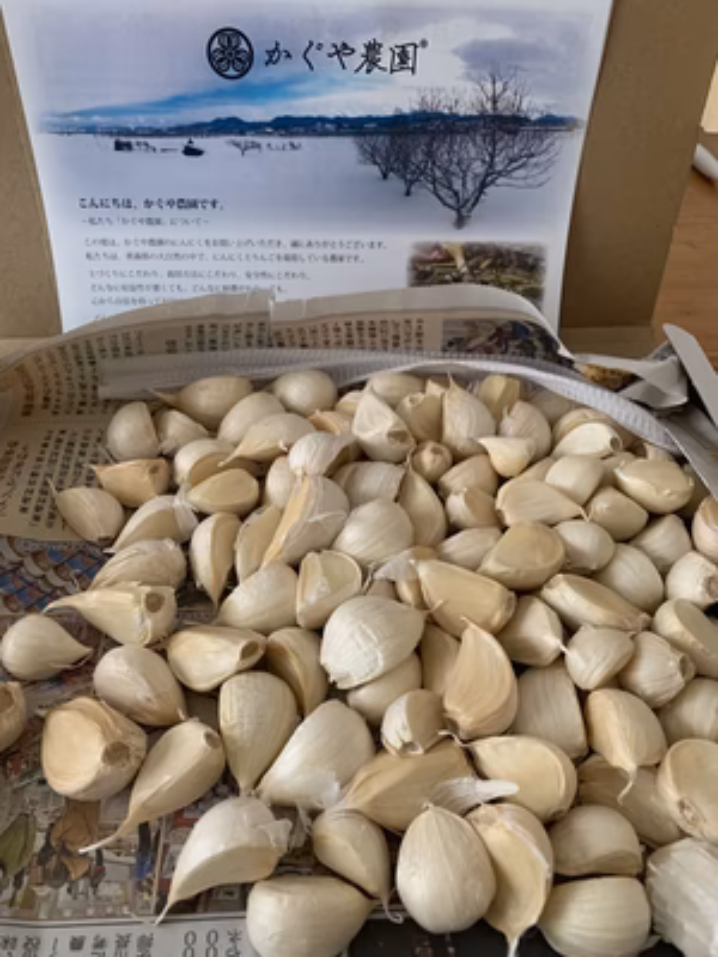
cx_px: 359
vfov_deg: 67.3
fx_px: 719
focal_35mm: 26
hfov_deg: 53.1
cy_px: 478
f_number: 1.8
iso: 250
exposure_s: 1/60
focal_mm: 4.25
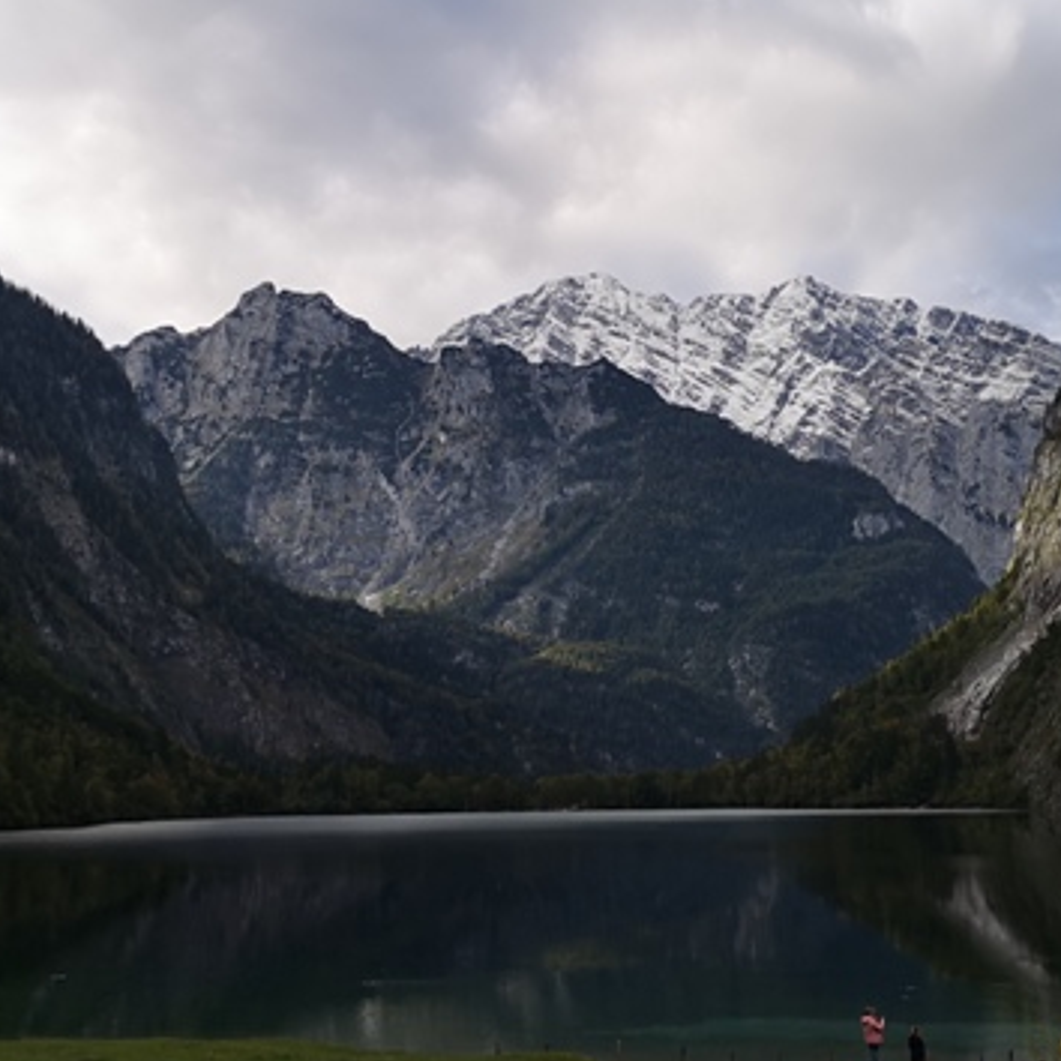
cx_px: 644
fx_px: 1873
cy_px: 620
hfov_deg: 31.5
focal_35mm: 54
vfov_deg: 31.6
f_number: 1.8
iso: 50
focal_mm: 3.95
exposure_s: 1/2212
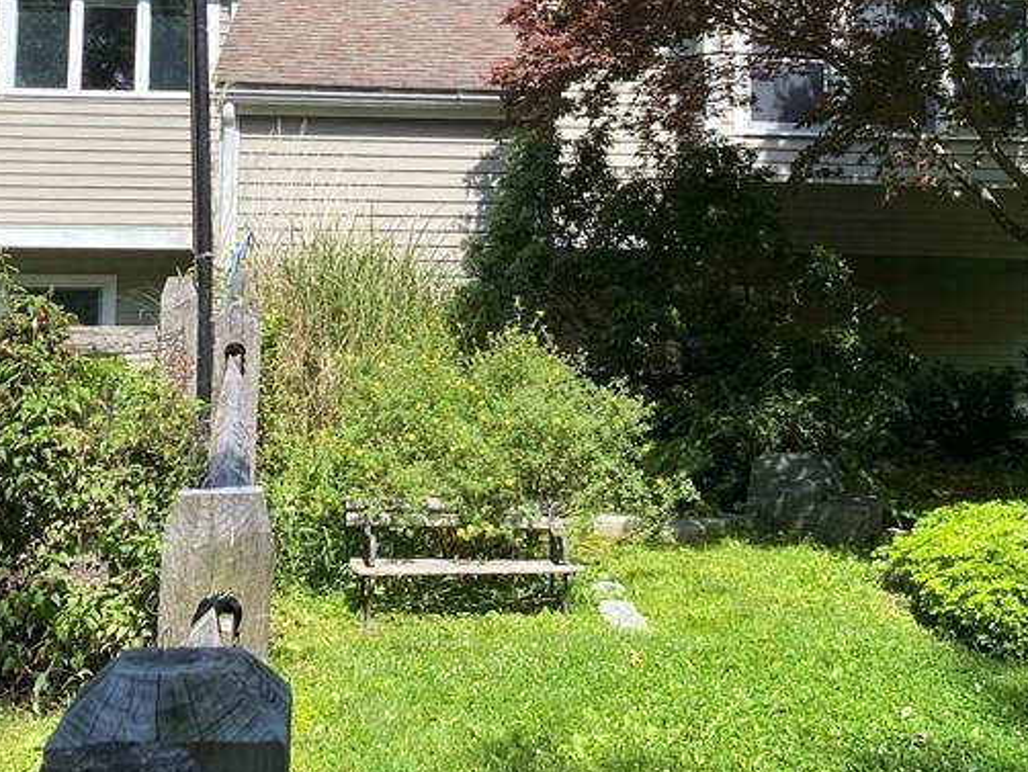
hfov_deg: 36.1
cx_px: 580
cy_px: 160
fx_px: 1575
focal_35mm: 53
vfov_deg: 27.0
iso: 32
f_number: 1.8
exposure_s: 1/782
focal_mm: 4.25
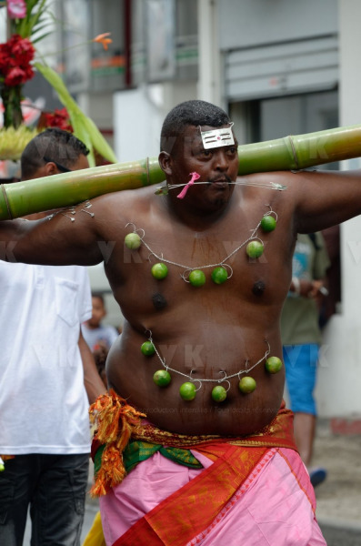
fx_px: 3402
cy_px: 273
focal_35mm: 225
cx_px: 180
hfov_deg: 6.1
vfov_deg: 9.2
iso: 200
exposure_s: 1/400
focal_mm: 150
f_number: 6.3
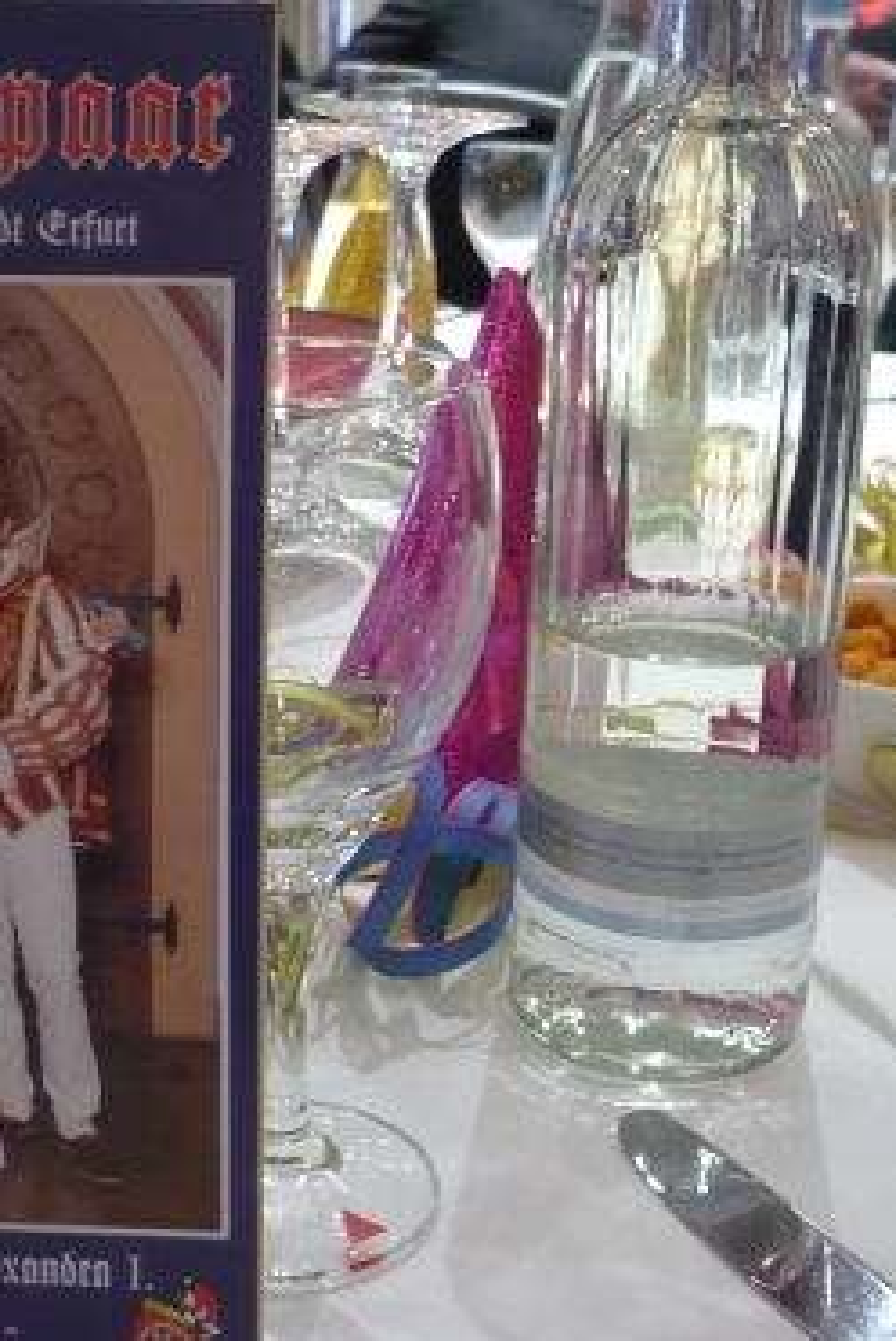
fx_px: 1826
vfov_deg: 40.3
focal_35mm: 49
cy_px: 674
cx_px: 437
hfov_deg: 27.6
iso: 400
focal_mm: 5.8
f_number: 2.8
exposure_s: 1/15
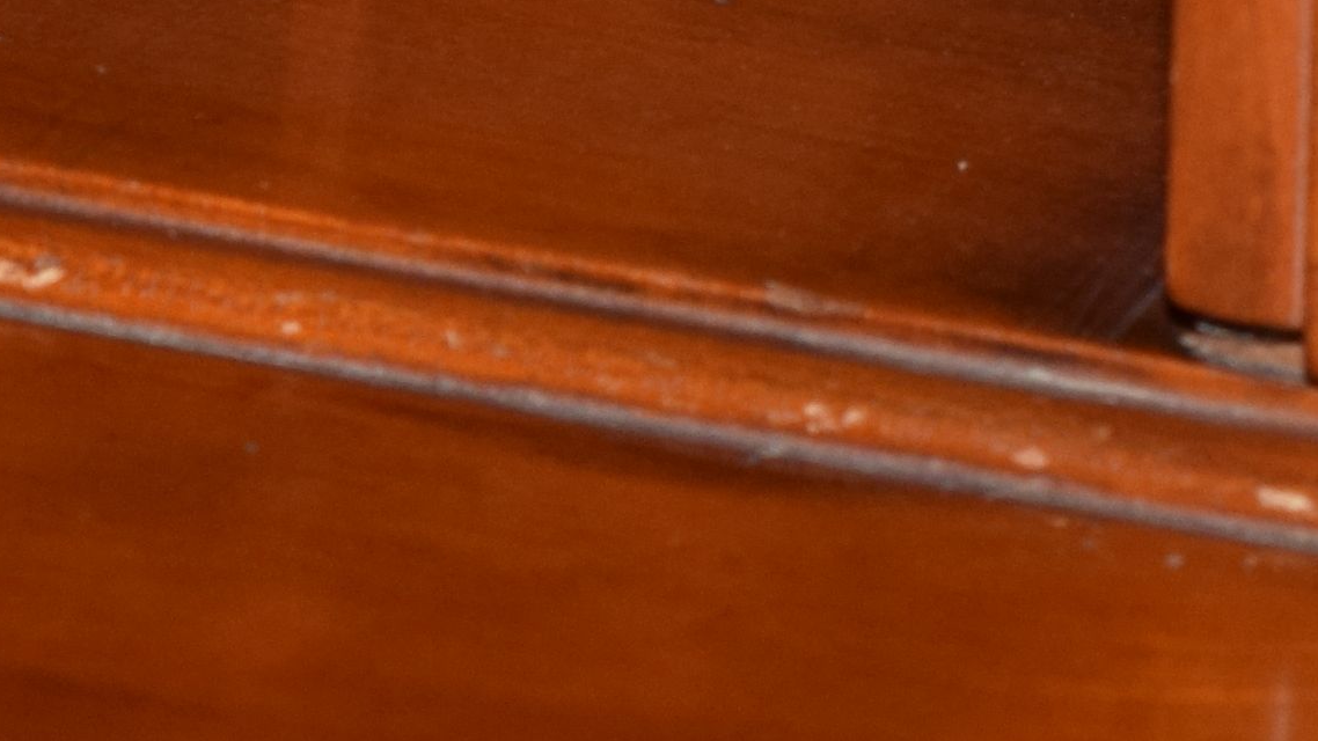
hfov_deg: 4.7
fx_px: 15927
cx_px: -801
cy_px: -1175
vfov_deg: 2.6
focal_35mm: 456
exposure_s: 1/125
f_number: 6.3
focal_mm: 55
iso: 400
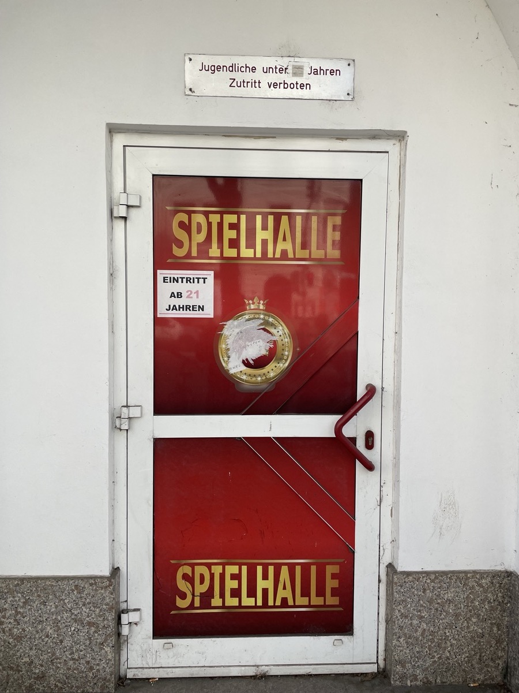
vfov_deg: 67.3
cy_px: 346
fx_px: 520
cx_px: 260
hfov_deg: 53.1
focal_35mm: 26
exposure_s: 1/1319
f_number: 1.6
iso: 32
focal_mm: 4.2
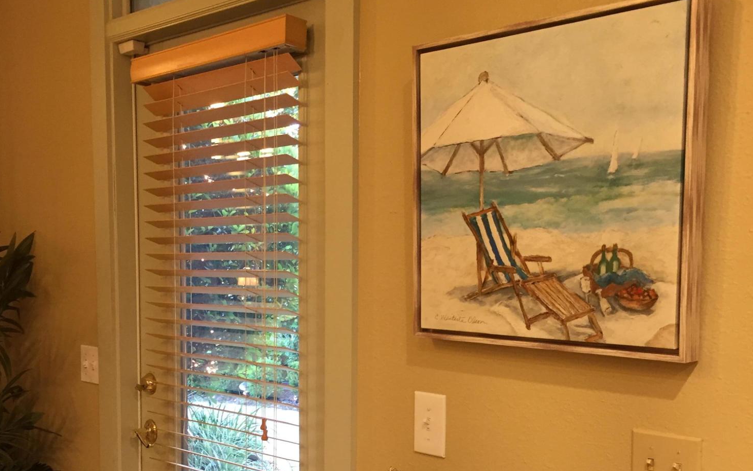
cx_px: 375
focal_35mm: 42
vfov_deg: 30.2
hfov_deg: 47.2
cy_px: 338
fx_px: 862
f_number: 2.2
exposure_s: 1/33
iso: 160
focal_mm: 4.15
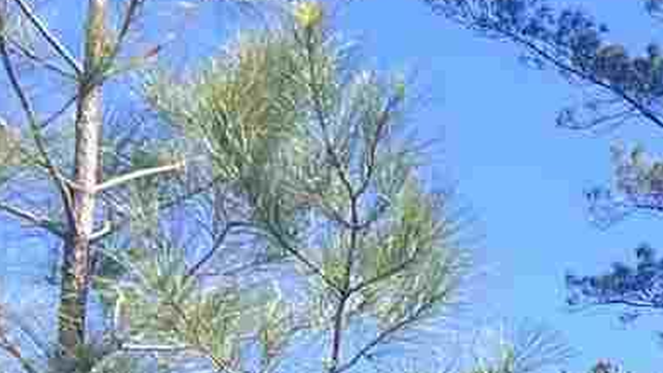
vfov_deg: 7.8
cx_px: 1610
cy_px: 713
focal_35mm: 150
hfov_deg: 11.6
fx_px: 2638
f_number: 1.5
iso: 50
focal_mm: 5.7
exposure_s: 1/982
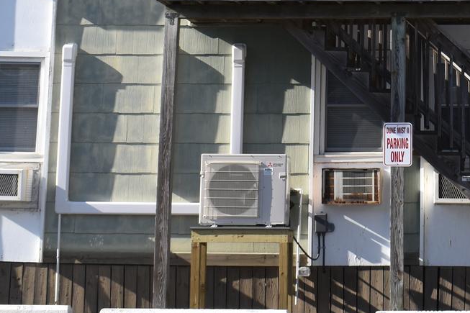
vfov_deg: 11.4
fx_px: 1534
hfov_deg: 17.1
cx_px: 432
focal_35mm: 118
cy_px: -90
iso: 100
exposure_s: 1/200
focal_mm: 25
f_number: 9
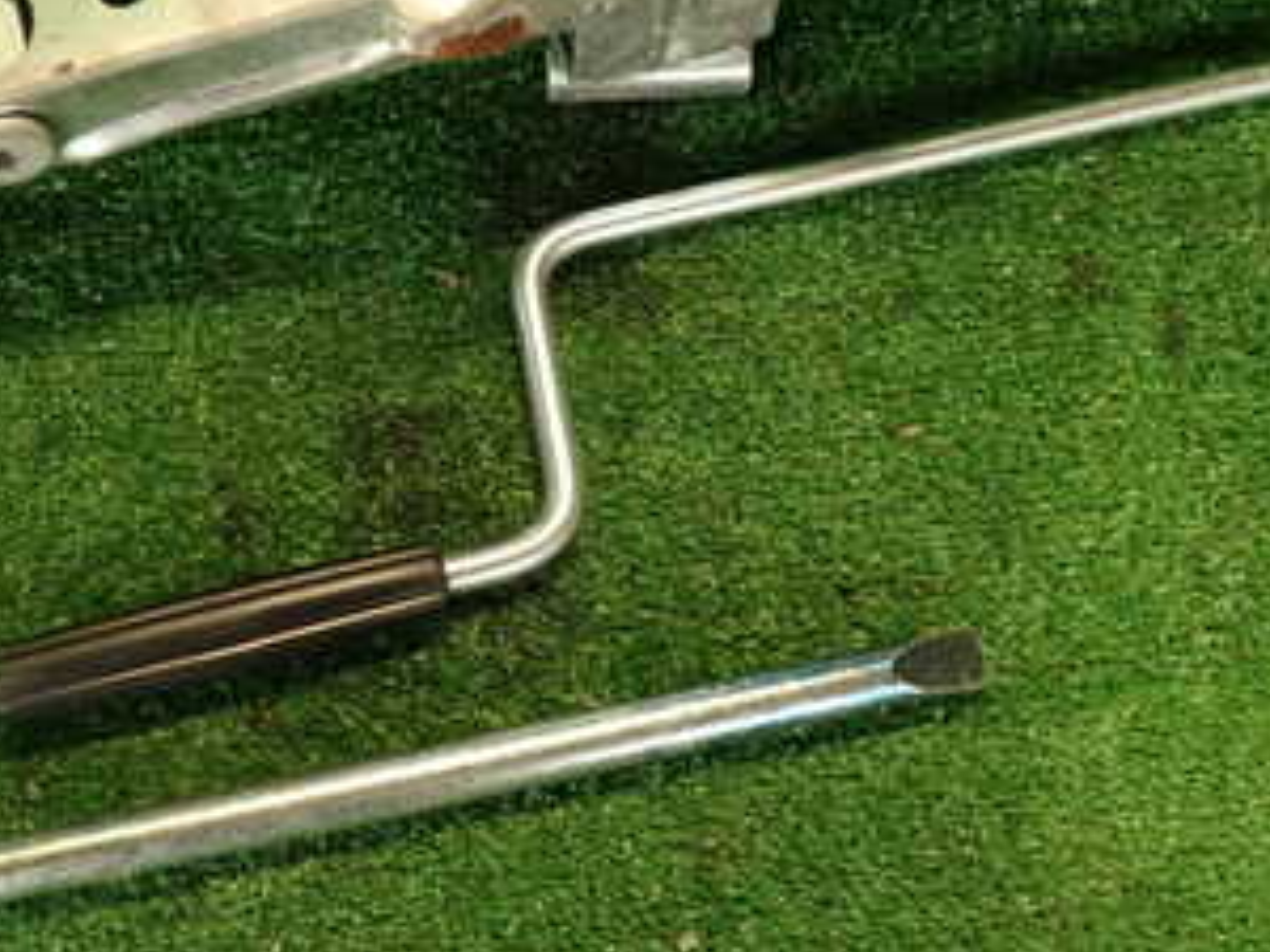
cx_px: 356
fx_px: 1834
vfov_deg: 28.6
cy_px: 224
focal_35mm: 50
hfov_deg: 37.5
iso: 200
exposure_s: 1/40
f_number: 2
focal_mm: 4.5
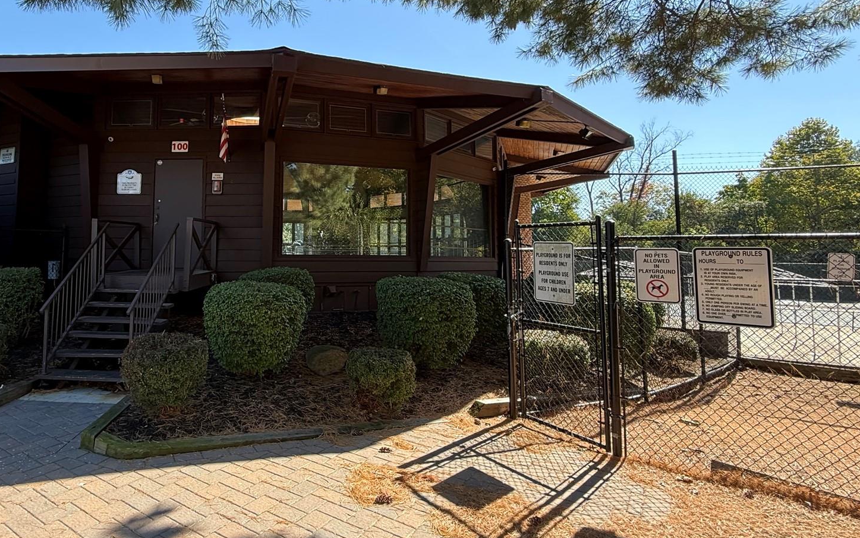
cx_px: 292
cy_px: 216
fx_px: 492
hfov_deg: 79.8
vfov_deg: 56.9
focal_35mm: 21
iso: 64
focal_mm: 2.22
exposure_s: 1/219
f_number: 2.2
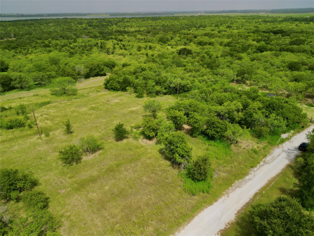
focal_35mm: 24
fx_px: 218
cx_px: 157
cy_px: 118
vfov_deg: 56.8
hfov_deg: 71.6
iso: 100
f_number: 1.7
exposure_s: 1/1250
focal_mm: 6.72
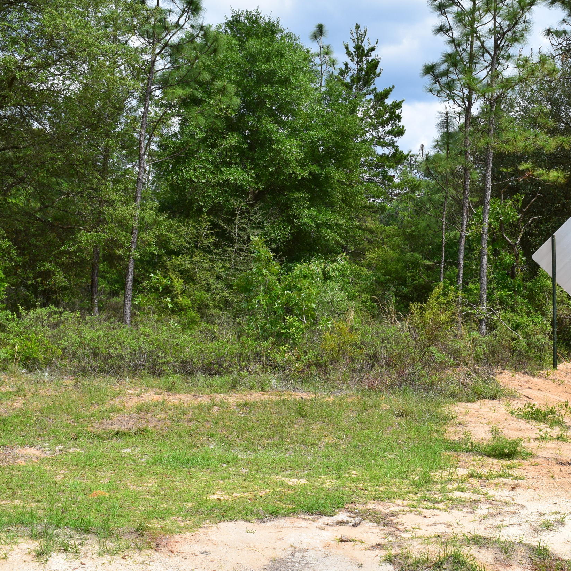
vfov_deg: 40.0
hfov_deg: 39.1
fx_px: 784
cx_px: 420
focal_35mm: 42
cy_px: 278
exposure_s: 1/500
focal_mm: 18
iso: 320
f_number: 11
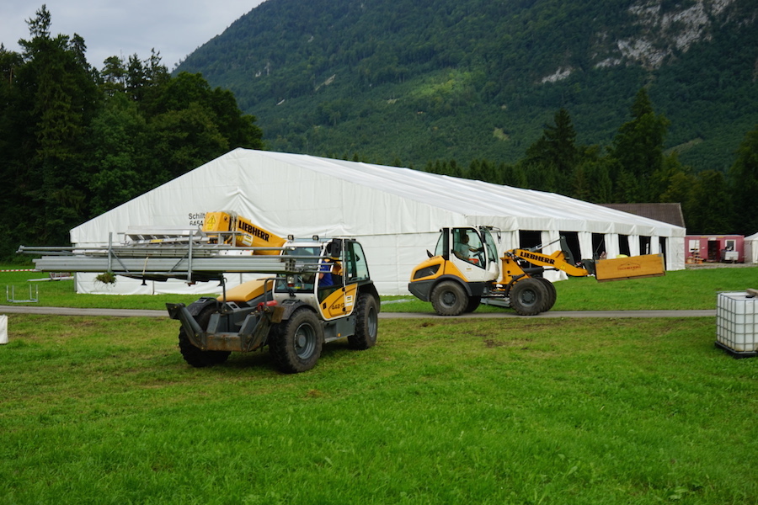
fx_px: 884
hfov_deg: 46.4
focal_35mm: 42
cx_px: 379
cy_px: 252
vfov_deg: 31.9
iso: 100
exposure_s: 1/80
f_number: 10
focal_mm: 42
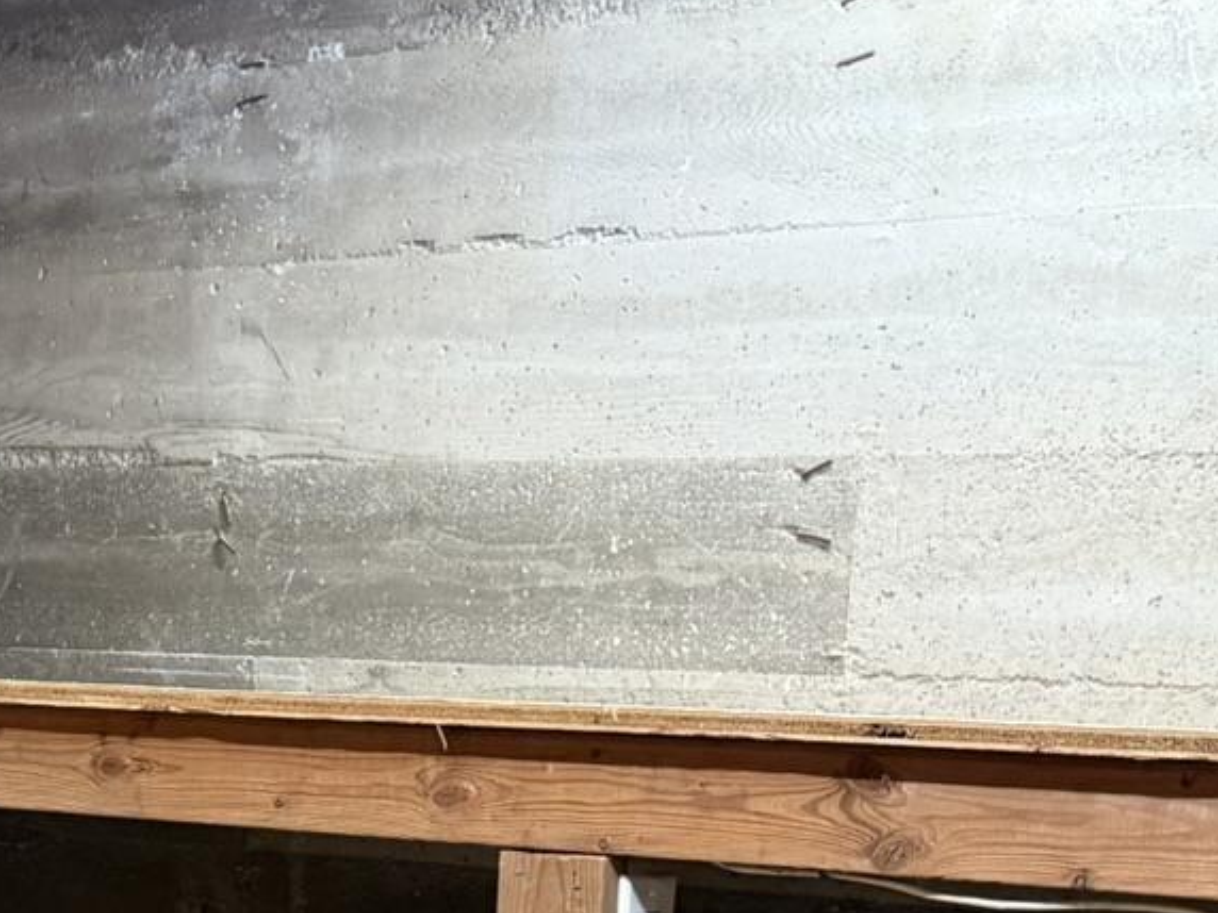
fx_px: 3026
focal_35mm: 86
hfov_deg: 21.6
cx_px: -98
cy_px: 930
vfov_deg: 16.8
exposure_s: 1/60
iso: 320
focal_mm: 6.76
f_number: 1.78
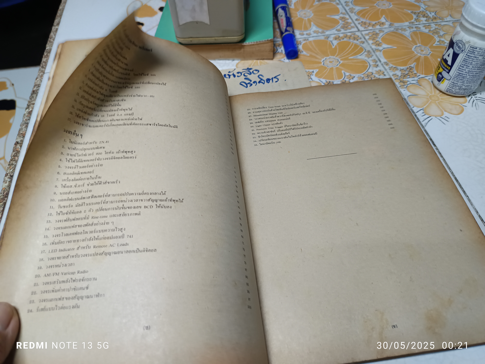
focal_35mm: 24
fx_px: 336
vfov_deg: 56.8
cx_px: 242
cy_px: 182
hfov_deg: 71.6
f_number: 1.7
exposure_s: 1/33.3
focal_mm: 5.31
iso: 1098
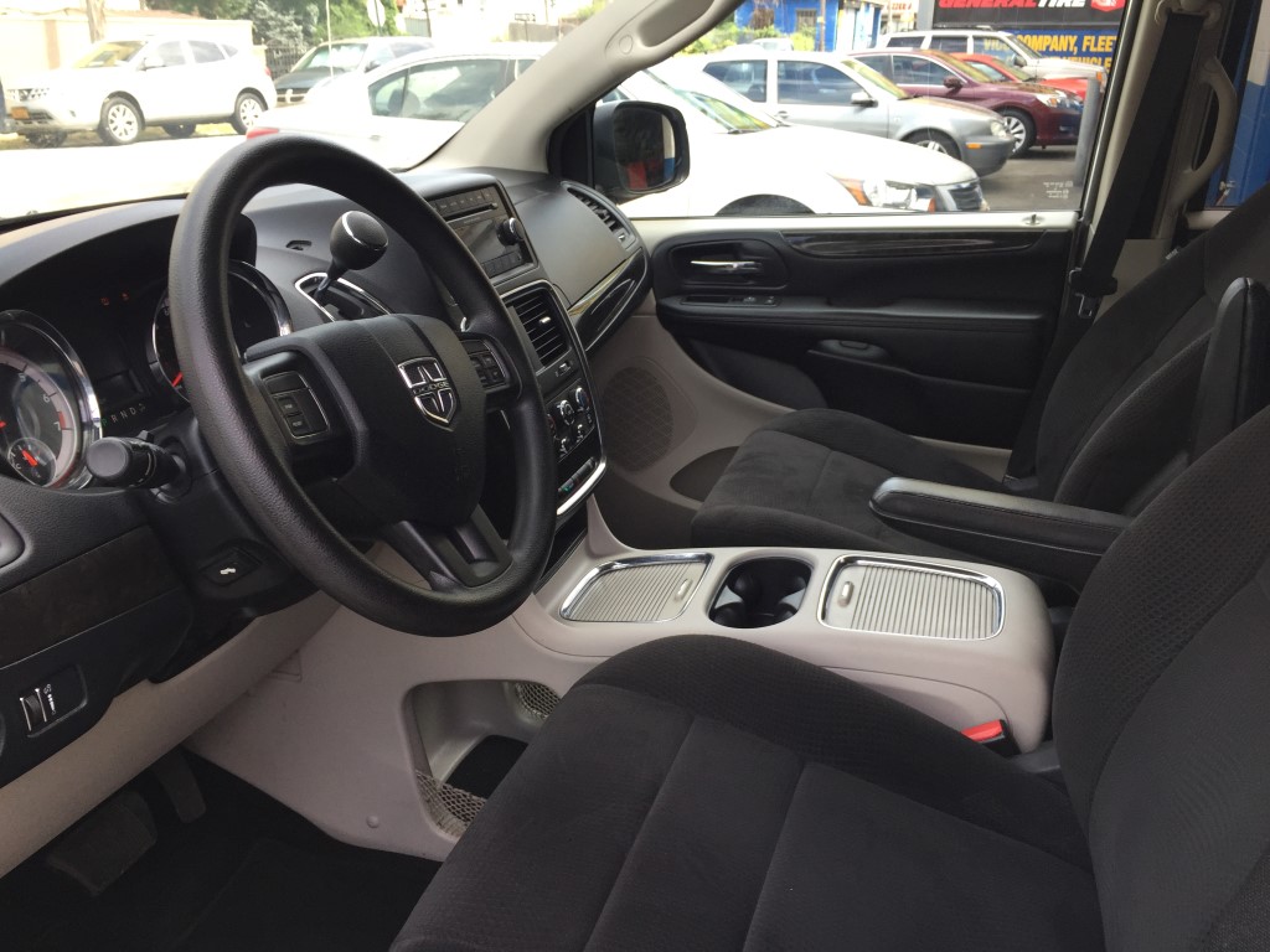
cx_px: 635
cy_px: 476
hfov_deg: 61.7
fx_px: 1064
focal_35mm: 29
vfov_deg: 48.2
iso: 32
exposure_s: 1/163
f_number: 2.2
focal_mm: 4.15
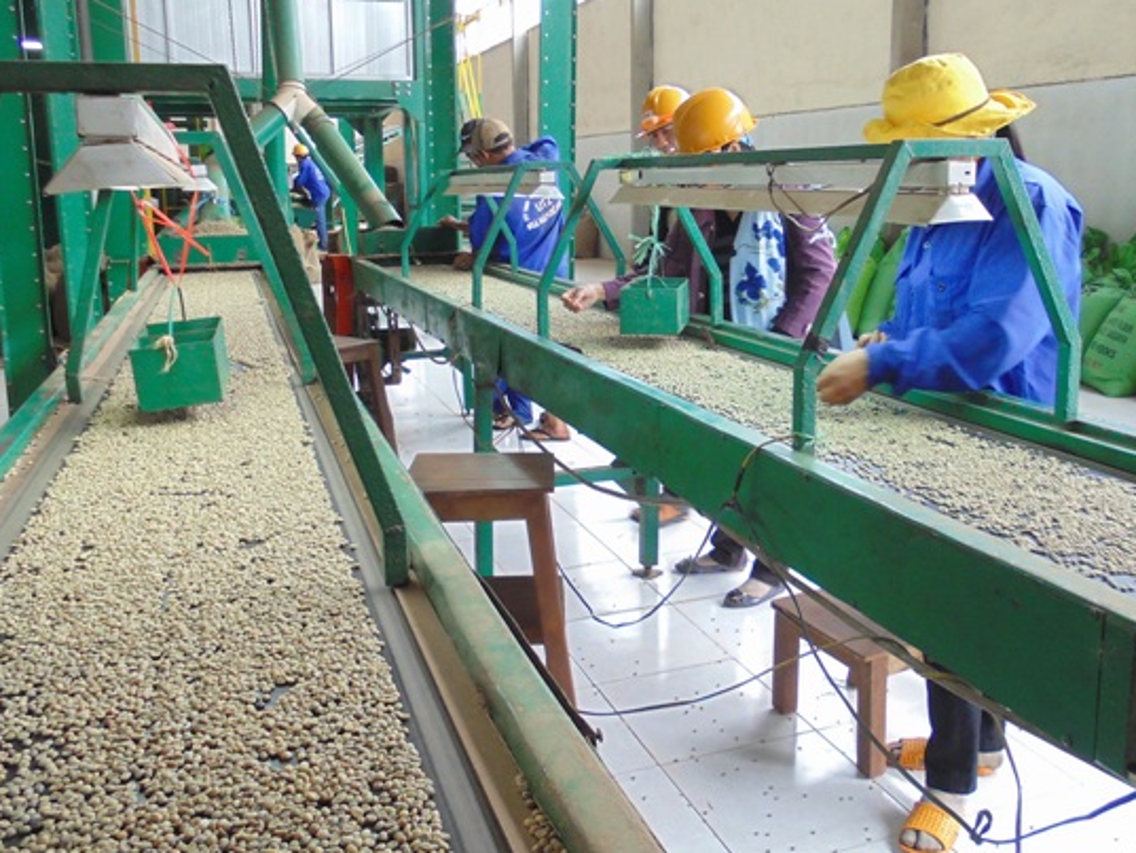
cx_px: 588
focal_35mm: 31
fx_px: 1018
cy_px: 381
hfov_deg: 58.3
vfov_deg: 45.4
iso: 200
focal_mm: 4.6
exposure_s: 1/30
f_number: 3.5
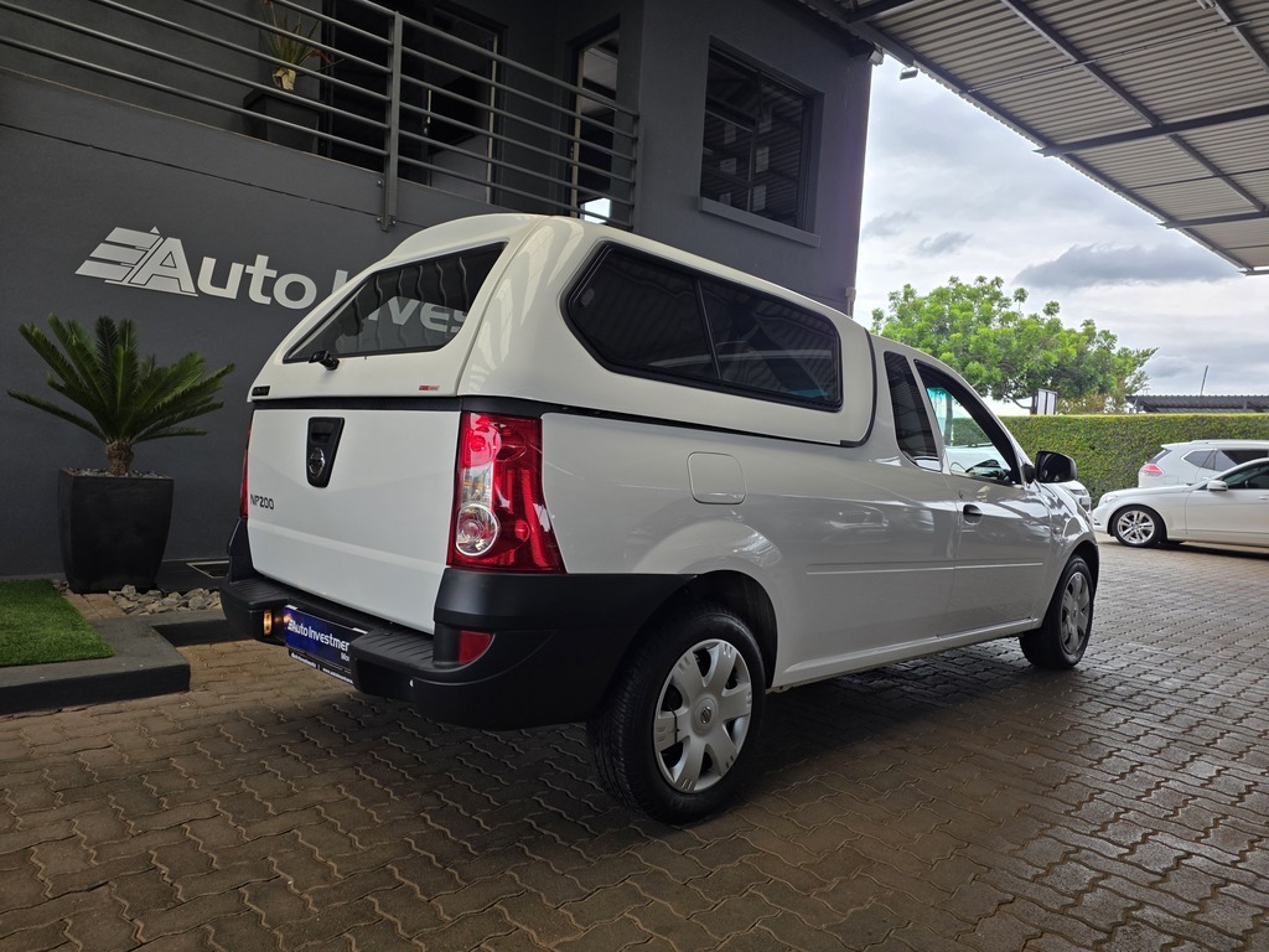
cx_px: 634
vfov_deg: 58.9
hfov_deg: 73.9
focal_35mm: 23
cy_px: 476
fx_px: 843
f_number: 1.7
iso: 80
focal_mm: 6.25
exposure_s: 1/1550
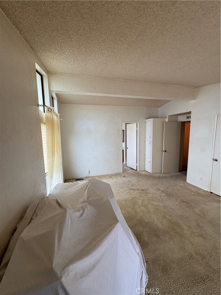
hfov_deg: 85.7
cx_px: 110
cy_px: 148
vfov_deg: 102.1
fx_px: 119
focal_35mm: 14
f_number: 2.2
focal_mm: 2.22
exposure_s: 1/99
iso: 160
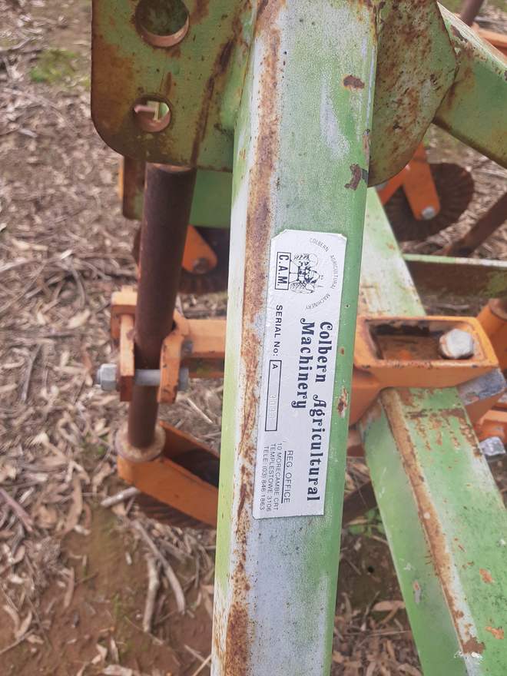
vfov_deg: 67.3
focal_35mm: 26
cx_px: 254
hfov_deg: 53.1
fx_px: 508
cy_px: 338
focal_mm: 4.2
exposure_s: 1/180
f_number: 1.7
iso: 40
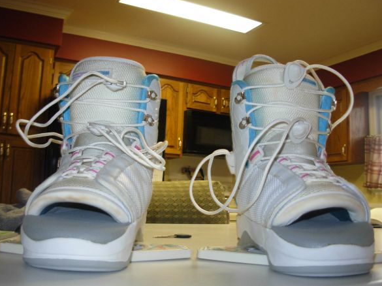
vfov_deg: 36.8
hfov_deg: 47.9
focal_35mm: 39
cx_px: 191
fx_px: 430
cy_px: 140
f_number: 2.9
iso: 200
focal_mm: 6.3
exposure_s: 1/14.6
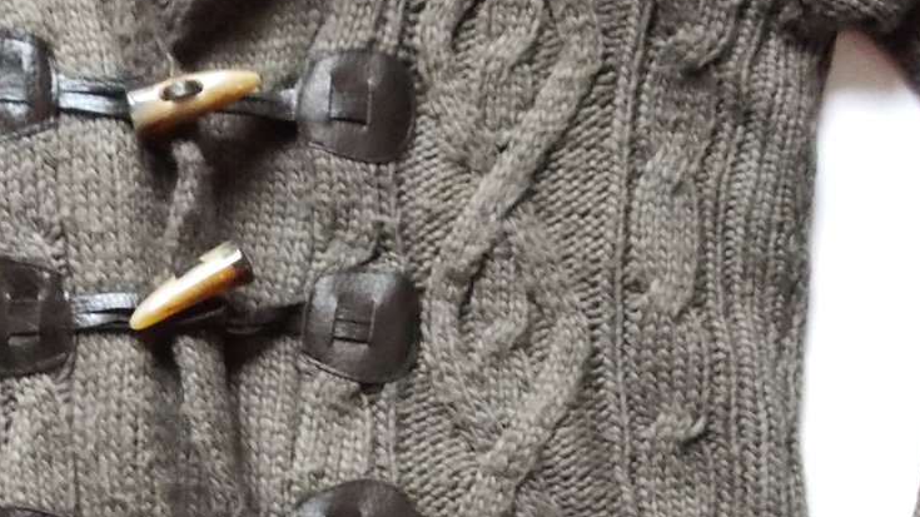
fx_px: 2073
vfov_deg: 13.9
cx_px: 228
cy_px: 567
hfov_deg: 24.7
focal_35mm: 85
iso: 800
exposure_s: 1/20
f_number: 3.3
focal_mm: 6.1
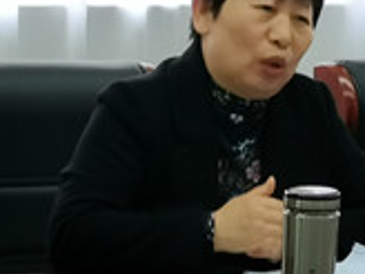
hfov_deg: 8.0
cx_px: 178
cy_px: 322
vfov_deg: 6.0
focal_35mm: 248
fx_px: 2615
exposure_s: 1/50
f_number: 1.8
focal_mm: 5.58
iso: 125
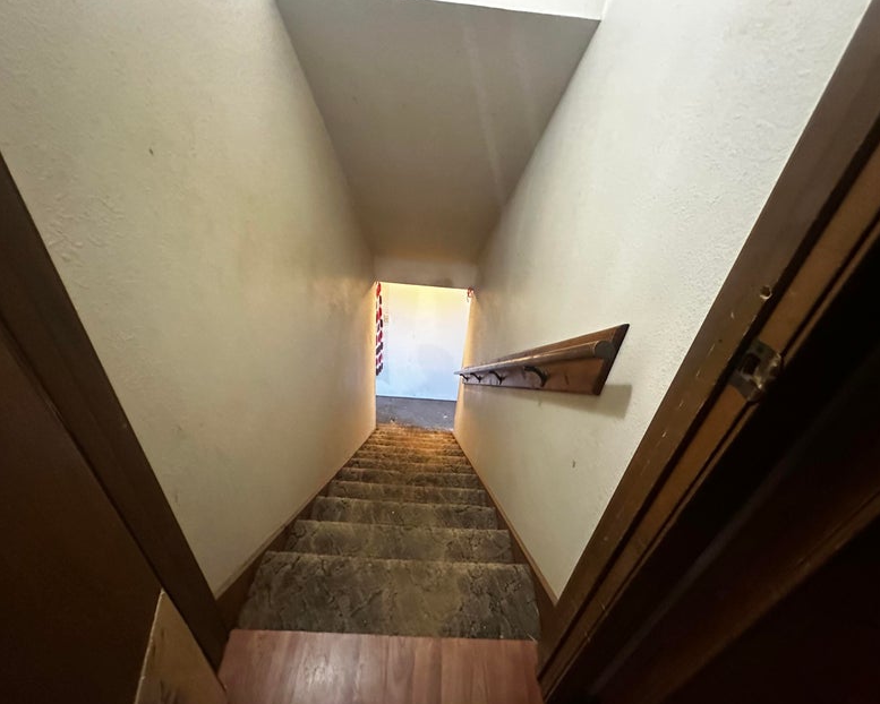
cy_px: 358
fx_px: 391
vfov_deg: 84.1
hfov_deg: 96.8
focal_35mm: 15
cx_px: 446
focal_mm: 2.22
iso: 1000
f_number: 2.2
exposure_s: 1/60
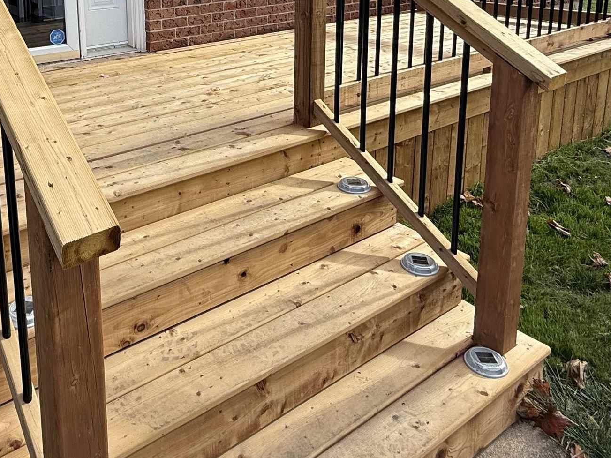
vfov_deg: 39.1
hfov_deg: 53.3
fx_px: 582
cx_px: 166
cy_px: 25
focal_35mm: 33
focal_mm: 2.22
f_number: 2.2
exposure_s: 1/914
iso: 50
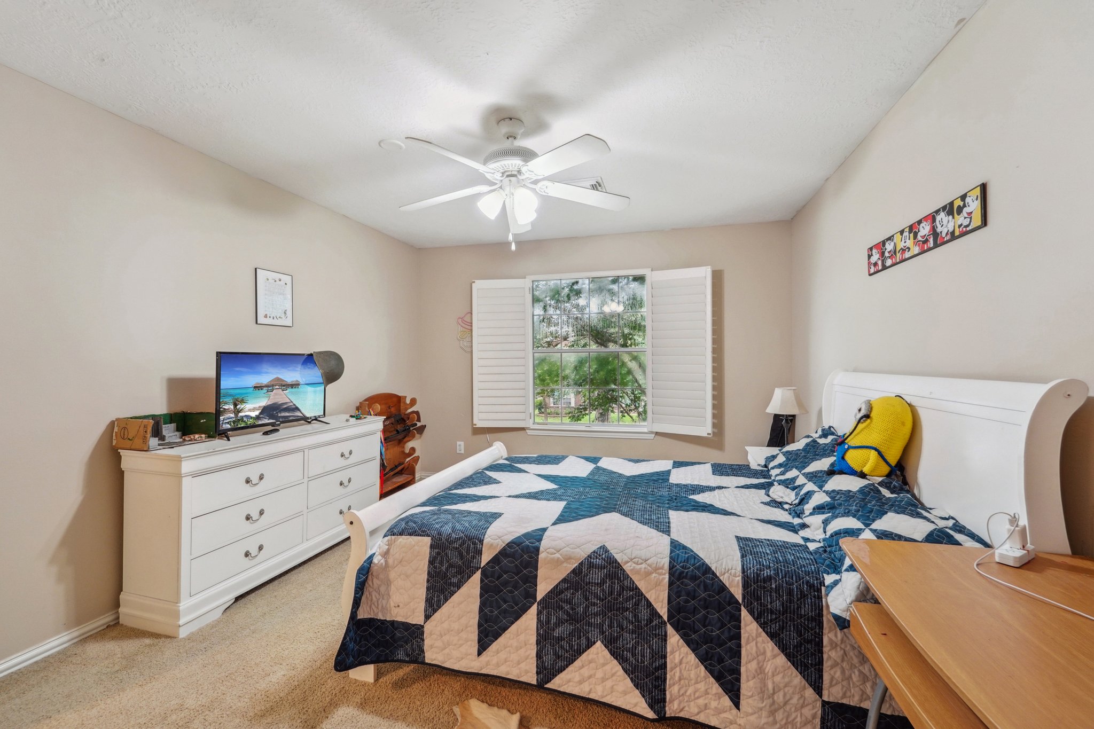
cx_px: 547
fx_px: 425
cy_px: 364
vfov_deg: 81.2
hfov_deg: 104.3
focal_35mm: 14
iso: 400
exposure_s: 1/1.67
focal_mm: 14
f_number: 8
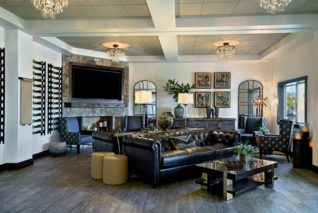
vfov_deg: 43.6
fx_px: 265
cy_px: 106
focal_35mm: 30
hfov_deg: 61.9
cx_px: 159
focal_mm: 30
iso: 100
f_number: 5.6
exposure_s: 1
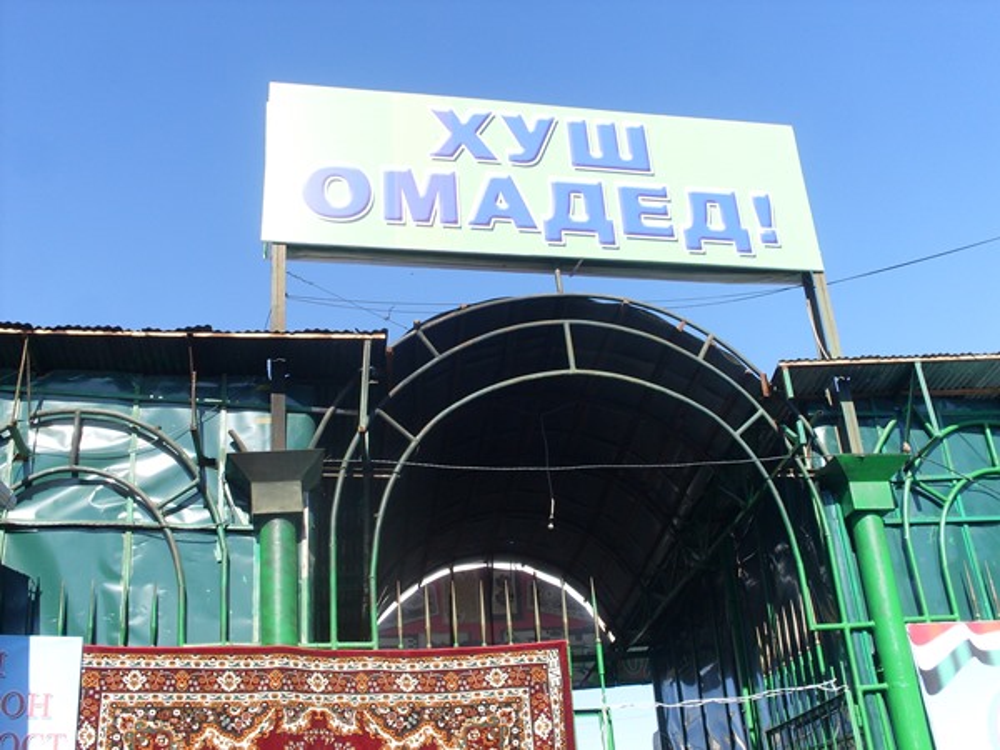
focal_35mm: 38
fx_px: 1098
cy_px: 375
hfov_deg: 49.0
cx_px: 500
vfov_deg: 37.7
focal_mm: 6.3
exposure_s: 1/125
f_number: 8.4
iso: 80
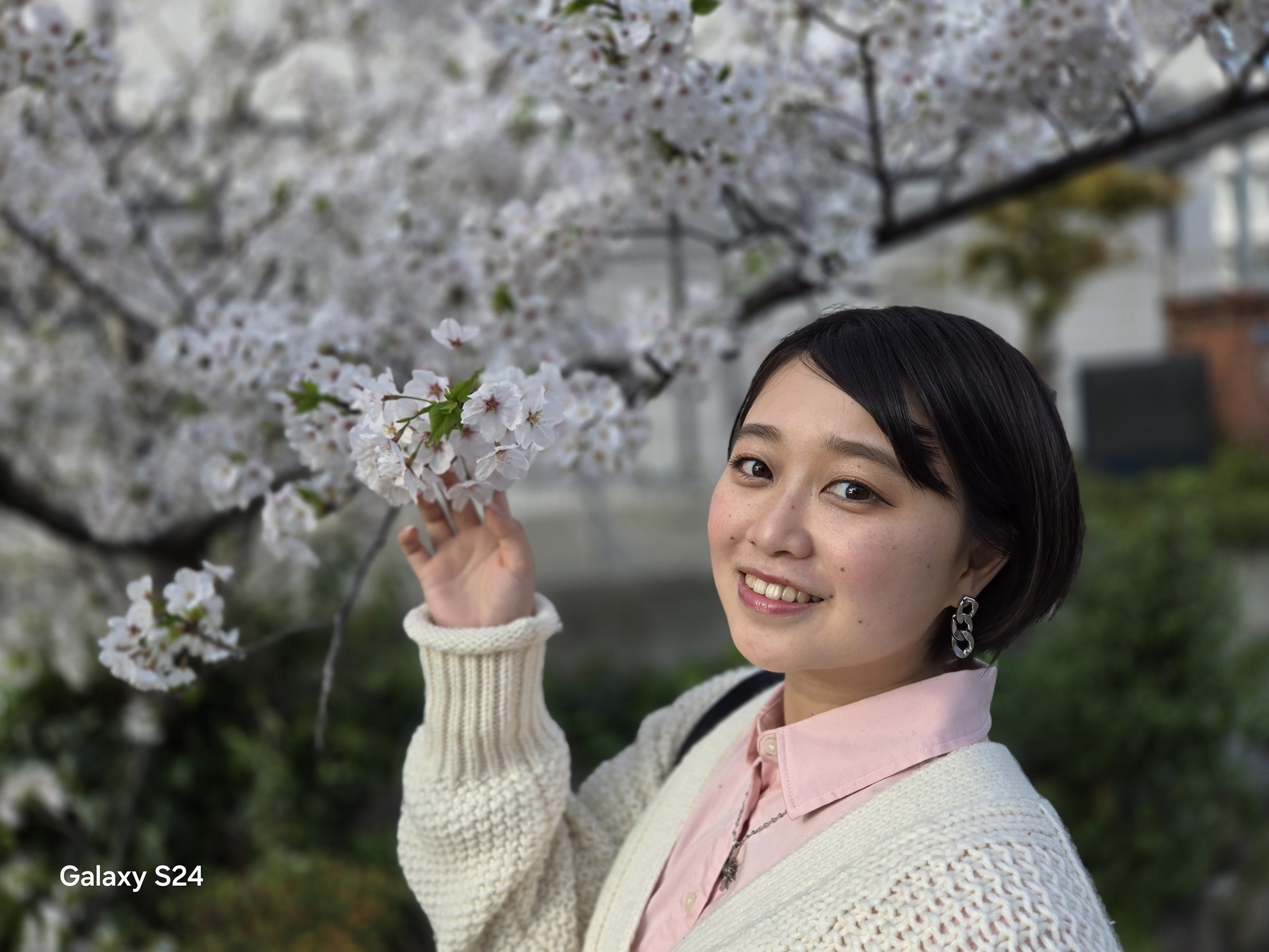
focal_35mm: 23
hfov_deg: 73.9
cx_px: 634
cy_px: 476
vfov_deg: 58.9
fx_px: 843
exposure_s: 1/361
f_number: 1.8
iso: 25
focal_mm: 5.4
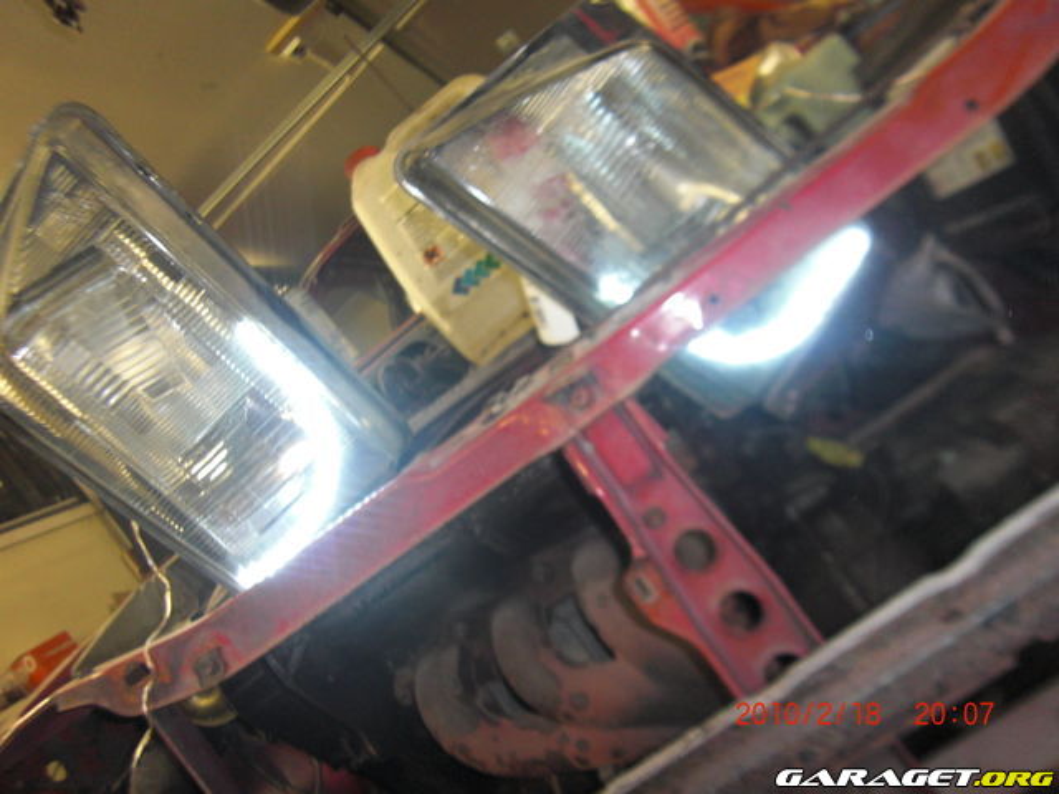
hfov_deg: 63.4
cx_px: 530
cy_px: 397
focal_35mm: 28
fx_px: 857
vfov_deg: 49.7
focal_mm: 4.9
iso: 200
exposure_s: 1/30
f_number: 2.6
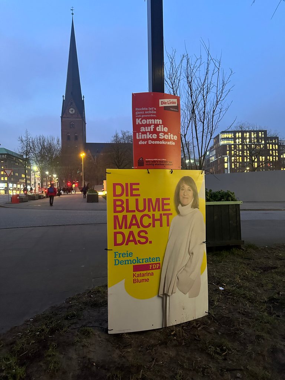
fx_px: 263
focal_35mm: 24
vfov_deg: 71.6
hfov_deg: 56.8
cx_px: 142
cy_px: 190
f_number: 1.78
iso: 800
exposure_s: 1/33
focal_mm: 6.86
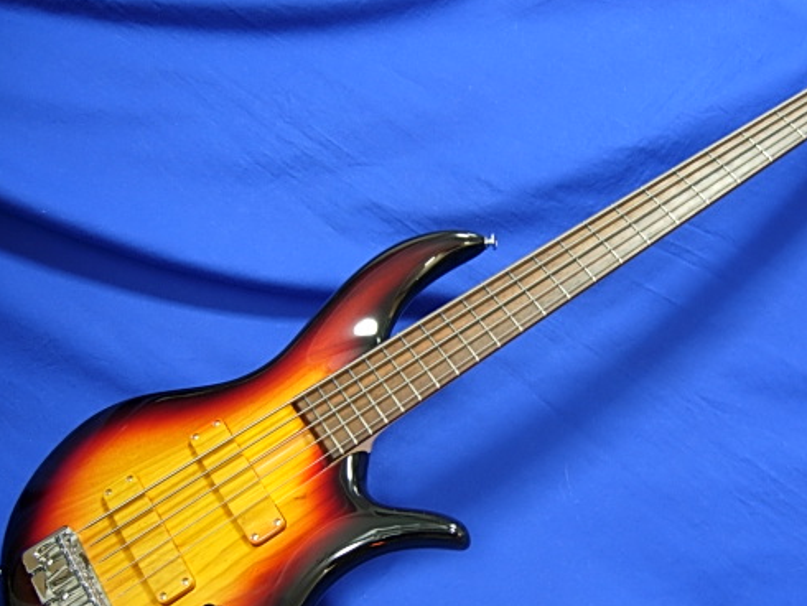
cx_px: 511
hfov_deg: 40.1
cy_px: 389
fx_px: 1096
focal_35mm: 47
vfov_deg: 30.7
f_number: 2.7
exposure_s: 1/4.4
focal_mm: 7.5
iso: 50
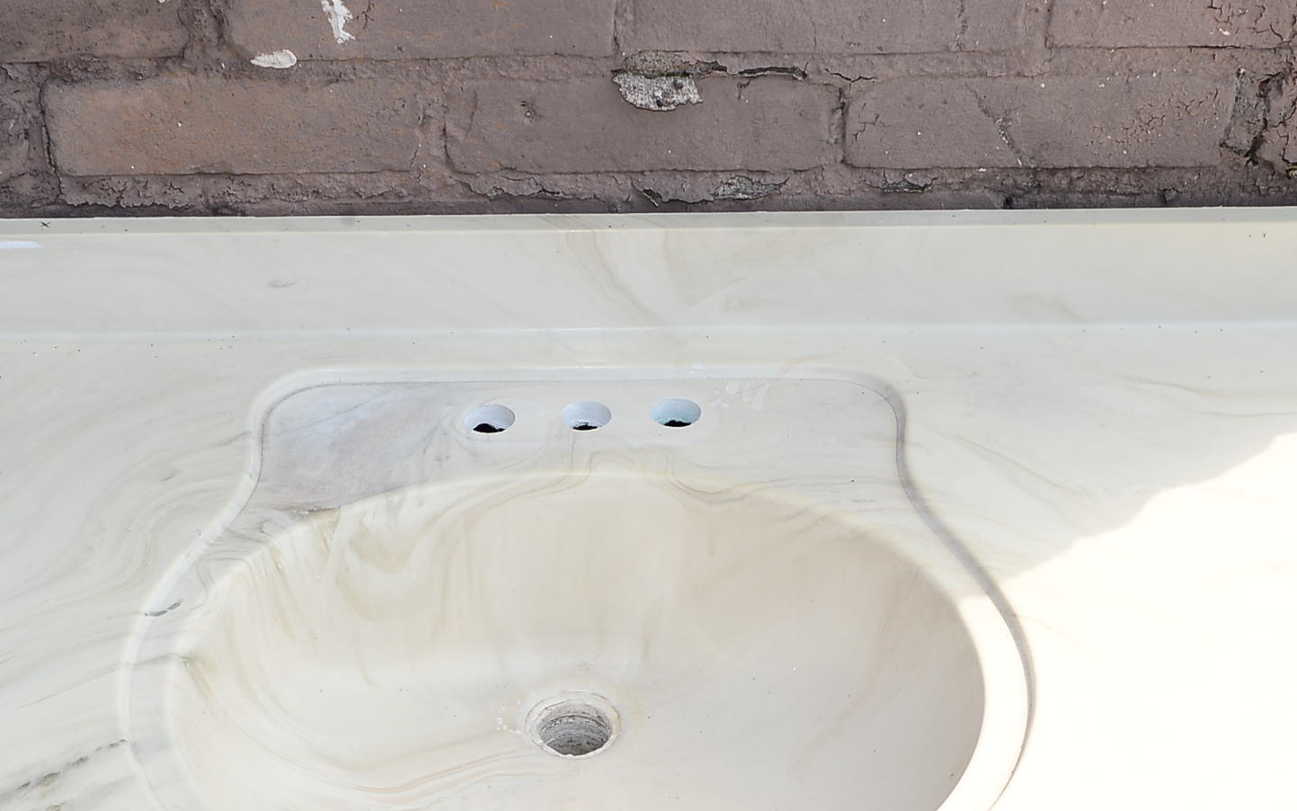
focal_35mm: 85
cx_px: 569
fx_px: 3005
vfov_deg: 15.3
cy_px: 650
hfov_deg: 24.3
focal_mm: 40
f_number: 13
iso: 400
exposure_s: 1/200
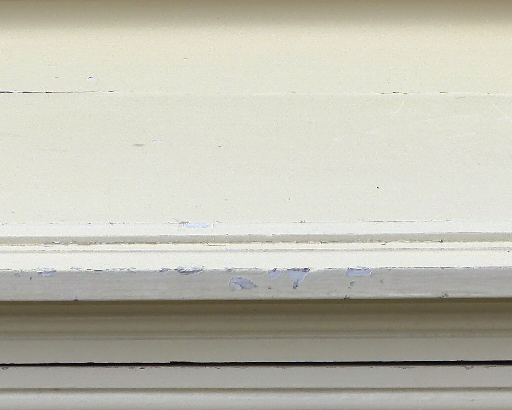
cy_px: 476
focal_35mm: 303
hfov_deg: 6.4
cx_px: 411
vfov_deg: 5.1
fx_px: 4592
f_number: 4
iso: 200
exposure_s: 1/800
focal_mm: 19.6
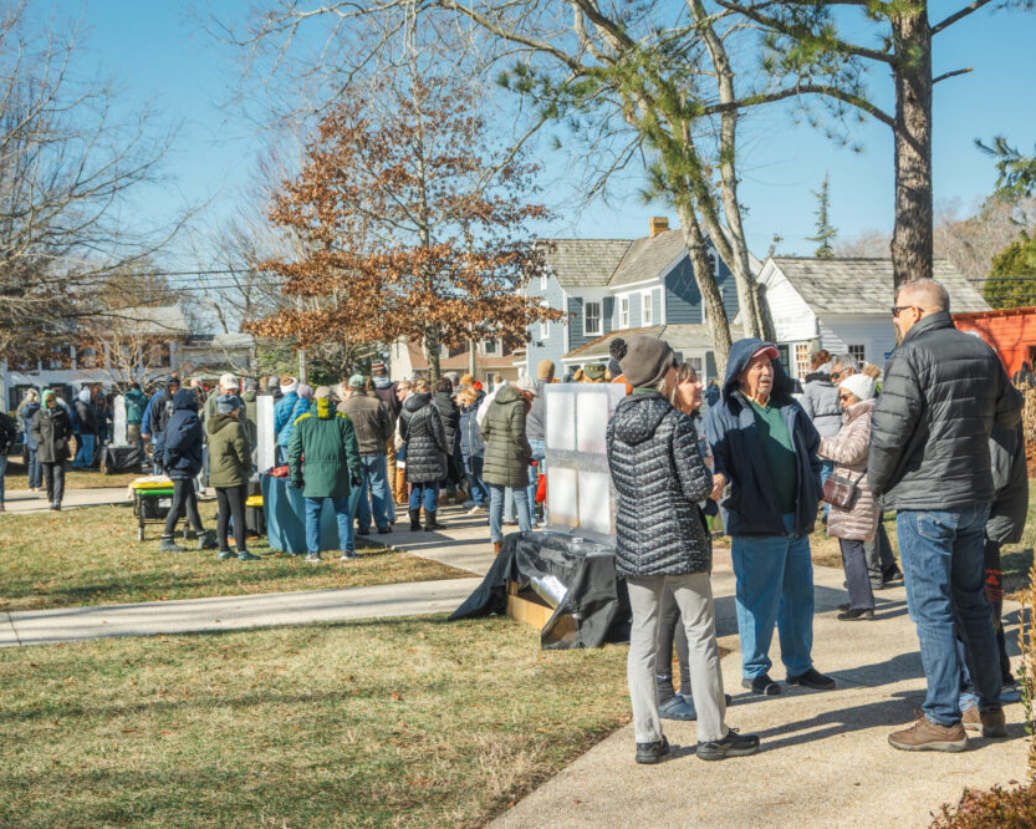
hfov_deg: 41.2
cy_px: 413
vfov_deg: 33.4
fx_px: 1379
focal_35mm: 45
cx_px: 526
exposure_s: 1/1600
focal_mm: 26
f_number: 4.5
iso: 200
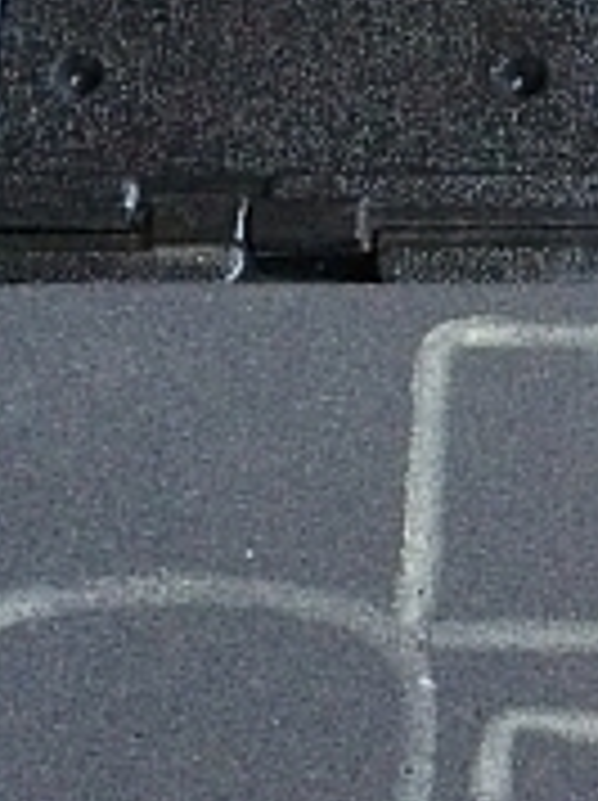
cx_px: 827
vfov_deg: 15.8
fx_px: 2863
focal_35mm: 124
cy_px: 608
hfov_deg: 11.5
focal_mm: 4.15
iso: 320
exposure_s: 1/30
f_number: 2.2
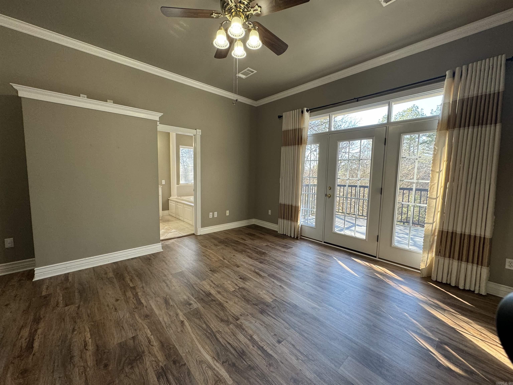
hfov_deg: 102.1
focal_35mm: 14
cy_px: 192
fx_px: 207
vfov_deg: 85.7
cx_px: 256
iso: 160
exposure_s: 1/120
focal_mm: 2.22
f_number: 2.2
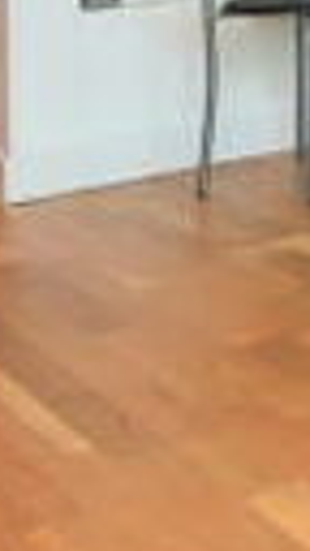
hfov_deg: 9.5
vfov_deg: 22.0
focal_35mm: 86
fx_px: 1257
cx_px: 1029
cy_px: -183
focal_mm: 10
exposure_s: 1/125
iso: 500
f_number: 5.6
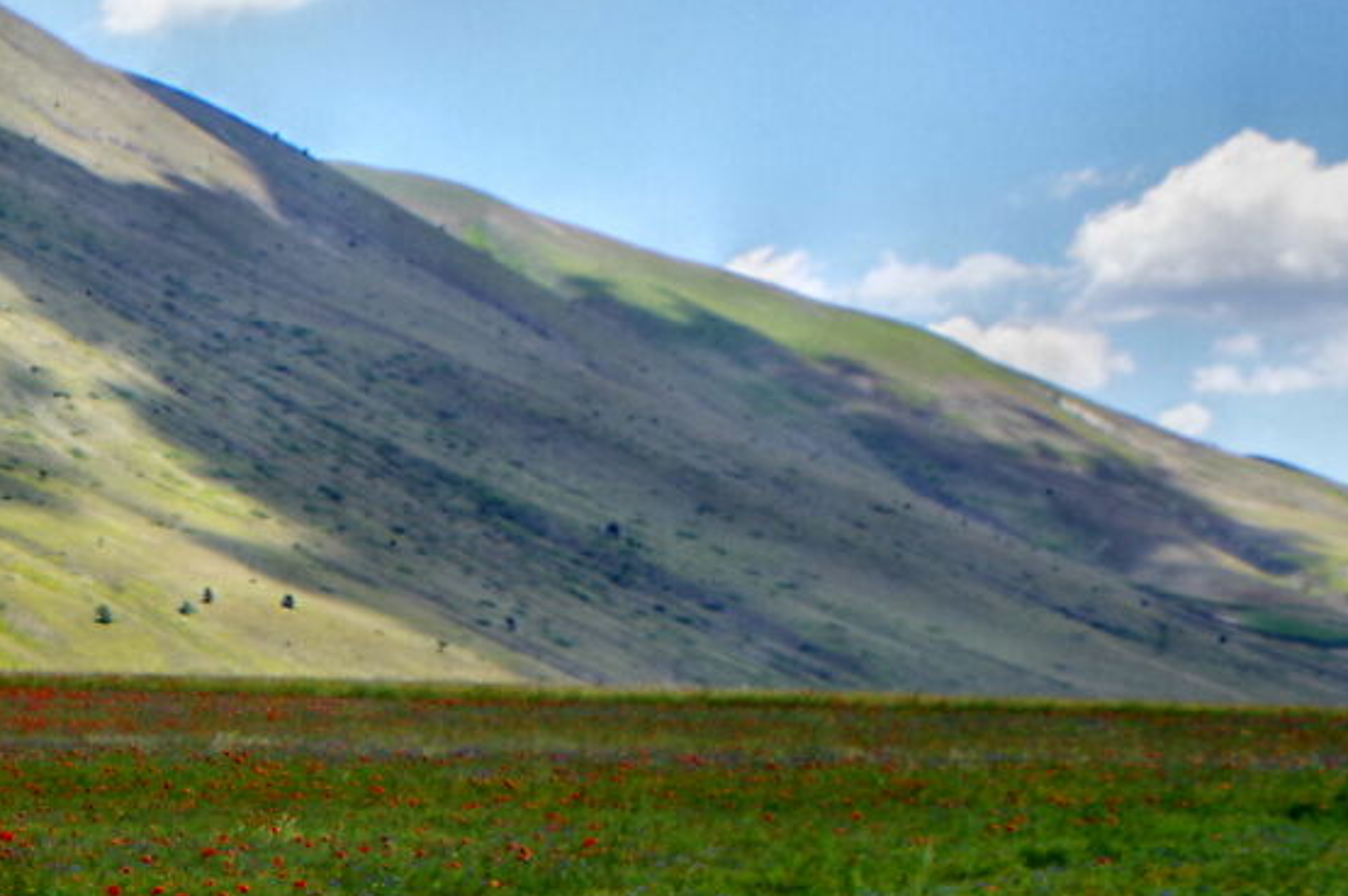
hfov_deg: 15.4
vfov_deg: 11.4
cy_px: 1193
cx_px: -978
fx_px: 4376
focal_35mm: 117
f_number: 5
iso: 200
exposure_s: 1/1000
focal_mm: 18
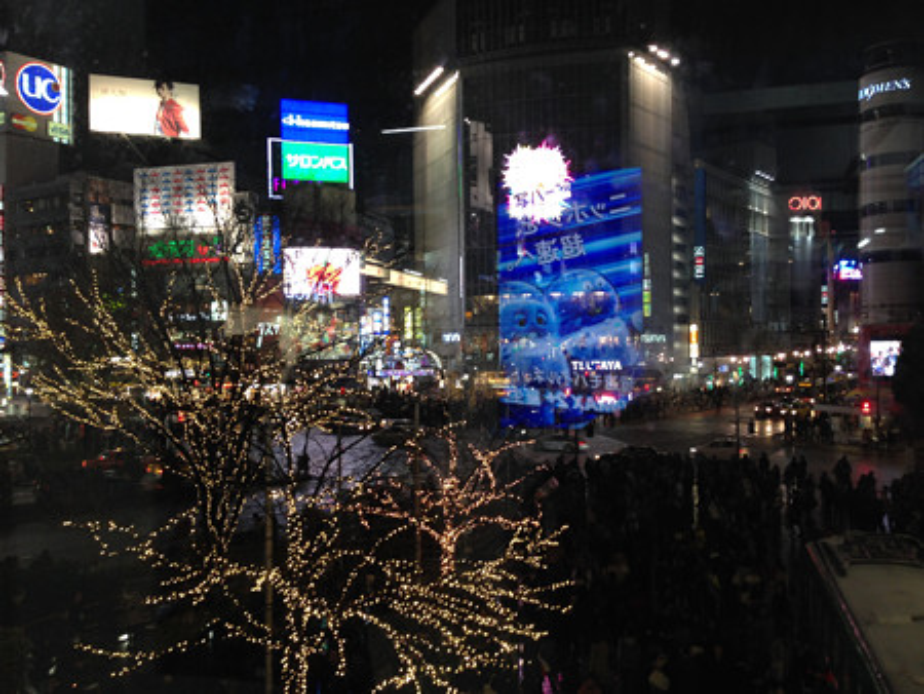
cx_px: 462
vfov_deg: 43.0
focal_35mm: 33
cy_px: 347
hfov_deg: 55.3
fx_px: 881
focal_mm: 4.12
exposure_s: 1/20
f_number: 2.4
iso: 80
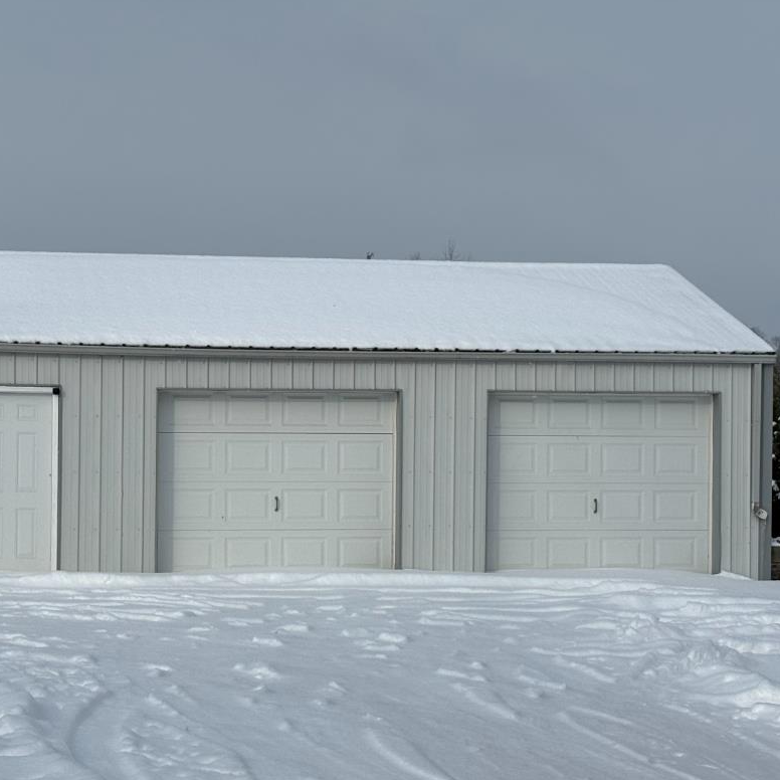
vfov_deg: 21.1
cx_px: 363
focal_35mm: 82
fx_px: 2090
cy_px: 447
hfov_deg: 21.1
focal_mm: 6.76
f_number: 1.78
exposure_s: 1/8772
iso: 64
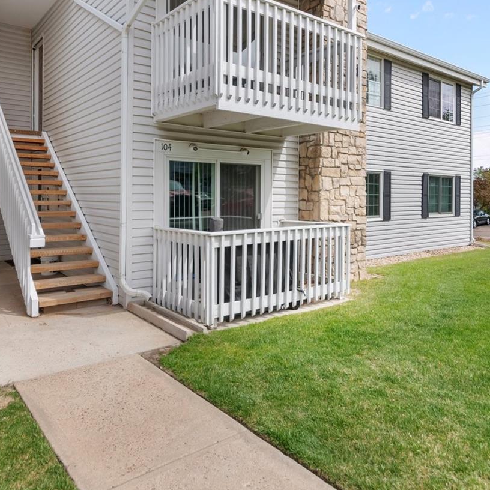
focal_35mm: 25
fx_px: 400
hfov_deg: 62.9
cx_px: 260
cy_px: 190
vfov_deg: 62.2
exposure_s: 1/250
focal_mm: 10
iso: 400
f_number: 8
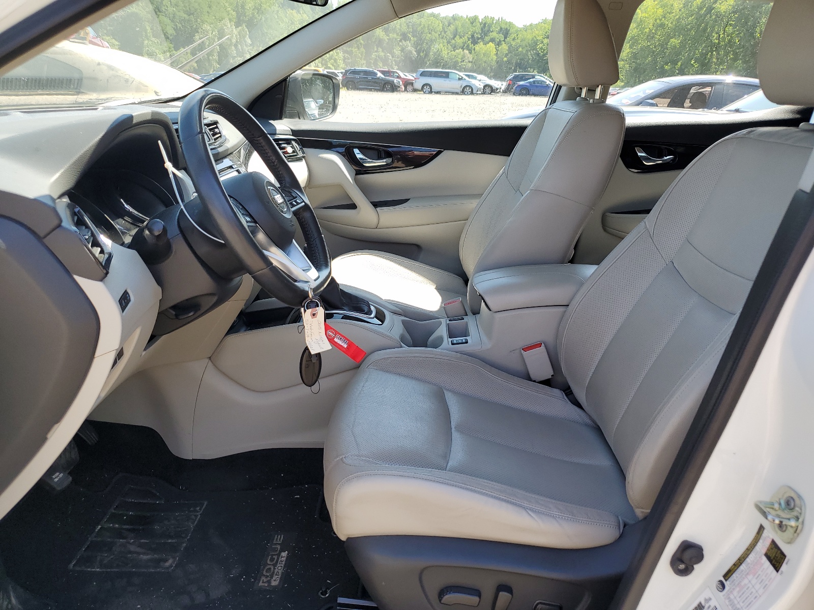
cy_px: 305
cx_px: 407
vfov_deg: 53.1
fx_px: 611
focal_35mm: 26
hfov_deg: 67.3
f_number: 1.5
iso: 50
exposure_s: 1/556
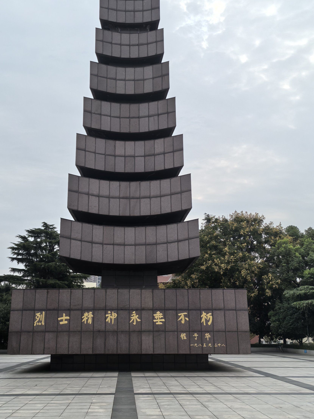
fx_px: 508
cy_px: 163
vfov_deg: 44.5
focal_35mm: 42
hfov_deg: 34.3
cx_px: 133
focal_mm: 5.75
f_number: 1.4
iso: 50
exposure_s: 1/10000
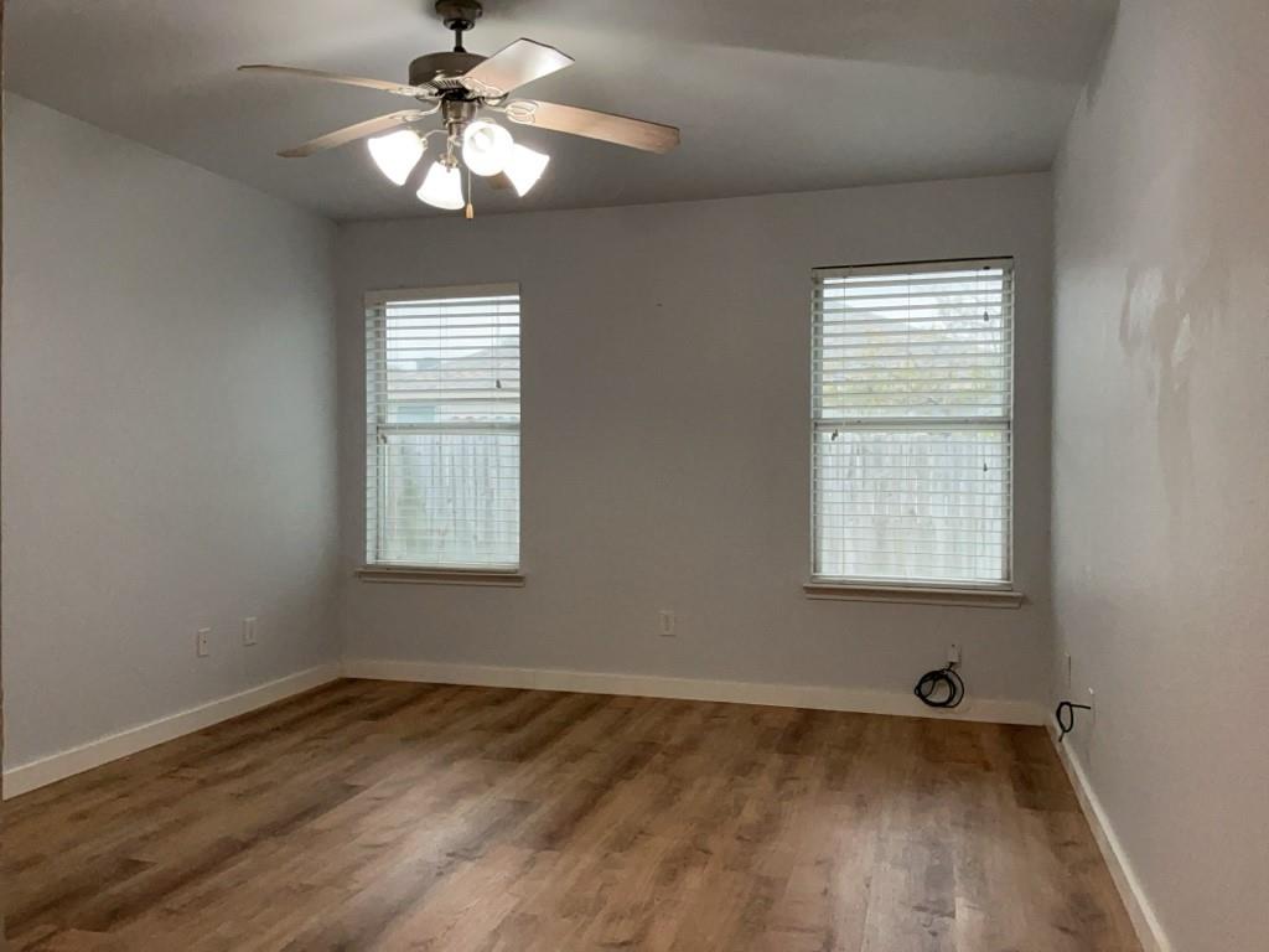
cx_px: 634
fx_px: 990
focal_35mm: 27
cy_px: 476
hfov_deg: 65.3
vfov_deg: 51.4
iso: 160
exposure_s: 1/100
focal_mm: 3
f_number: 1.8
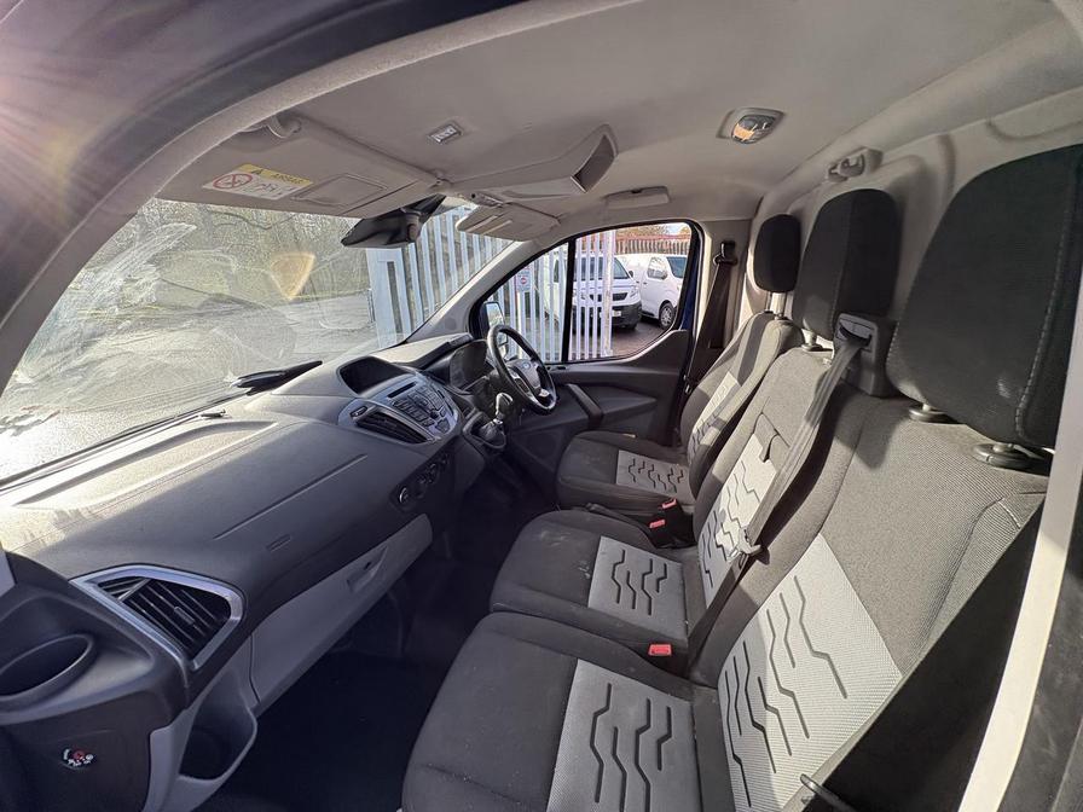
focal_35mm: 14
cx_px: 542
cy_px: 406
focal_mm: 2.22
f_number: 2.2
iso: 40
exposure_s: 1/168
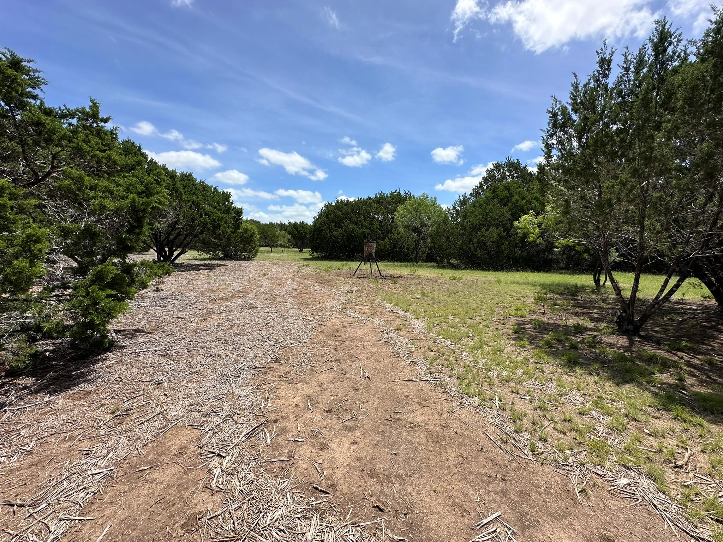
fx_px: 292
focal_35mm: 14
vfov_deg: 85.7
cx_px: 362
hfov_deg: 102.1
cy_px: 271
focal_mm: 2.22
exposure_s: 1/2451
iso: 50
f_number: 2.2
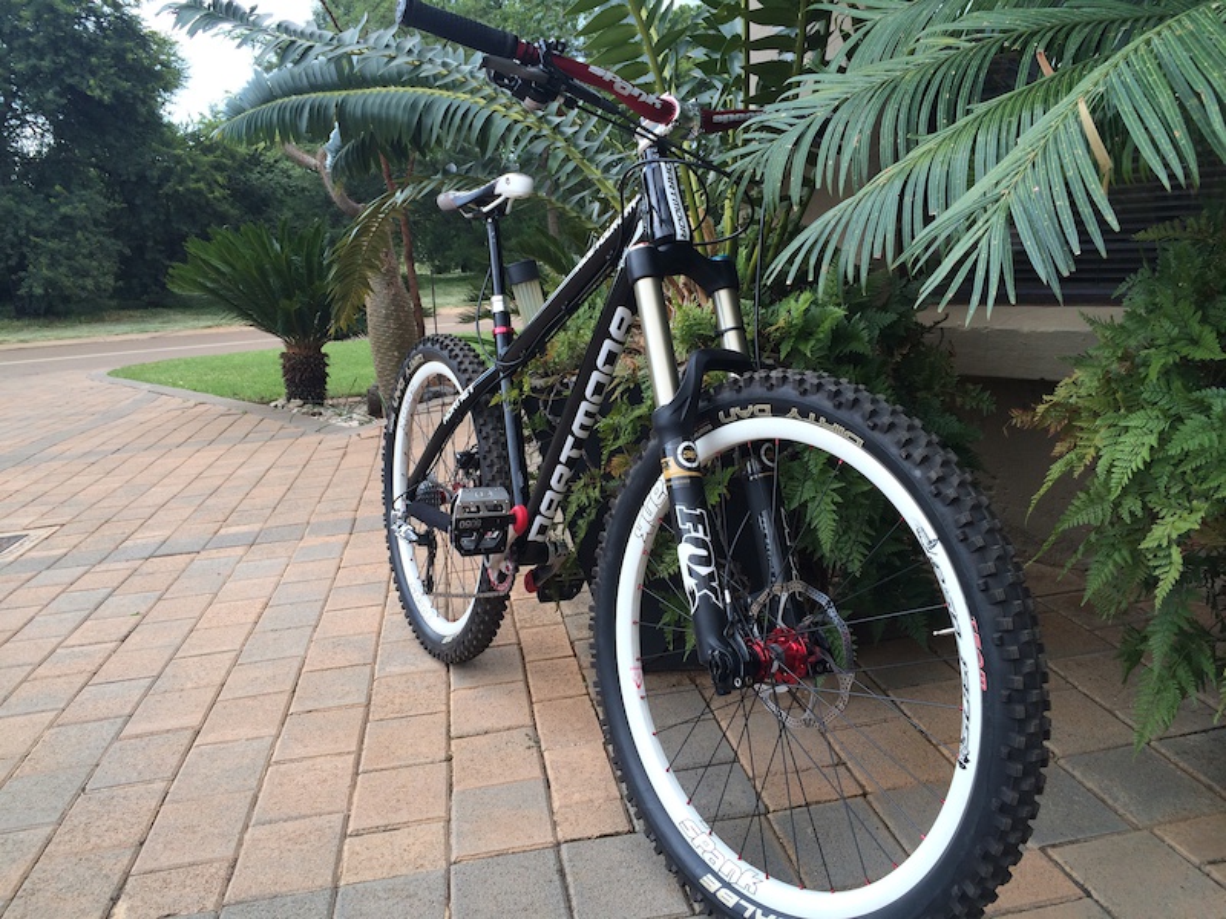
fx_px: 1027
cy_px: 460
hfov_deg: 61.7
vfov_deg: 48.2
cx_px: 613
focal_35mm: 29
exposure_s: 1/419
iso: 32
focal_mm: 4.15
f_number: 2.2
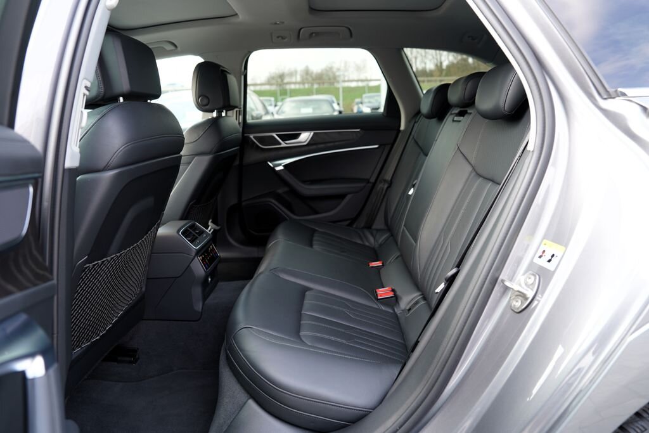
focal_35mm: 24
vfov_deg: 53.1
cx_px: 324
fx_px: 433
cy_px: 216
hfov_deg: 73.7
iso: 100
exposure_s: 1/60
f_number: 4
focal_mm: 24
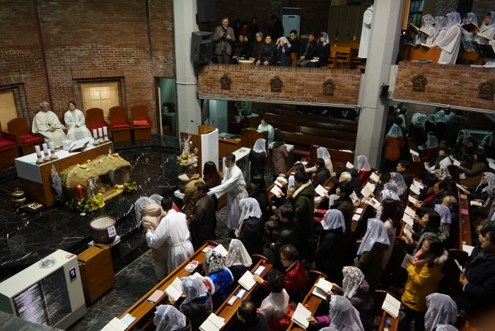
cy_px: 166
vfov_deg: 48.0
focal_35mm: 27
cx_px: 248
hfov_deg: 67.3
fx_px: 372
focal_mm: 18
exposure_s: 1/60
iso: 1000
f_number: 4
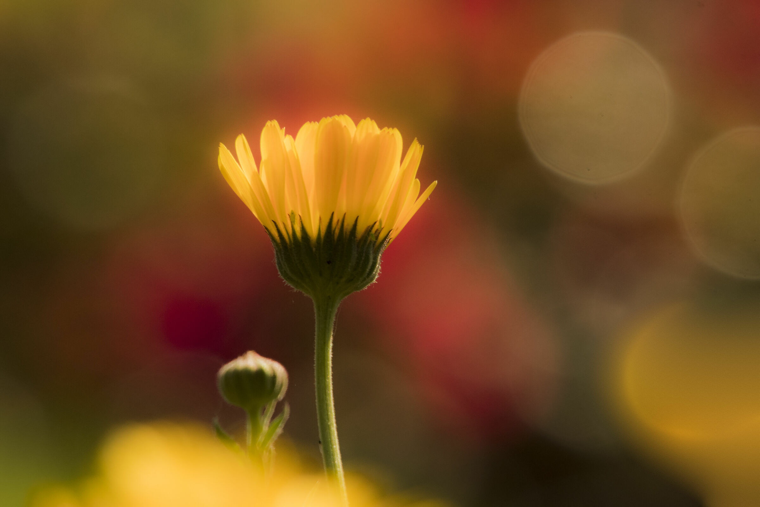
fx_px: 15832
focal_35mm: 750
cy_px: 254
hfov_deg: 2.7
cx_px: 380
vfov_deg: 1.8
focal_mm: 500
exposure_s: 1/800
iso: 800
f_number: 10
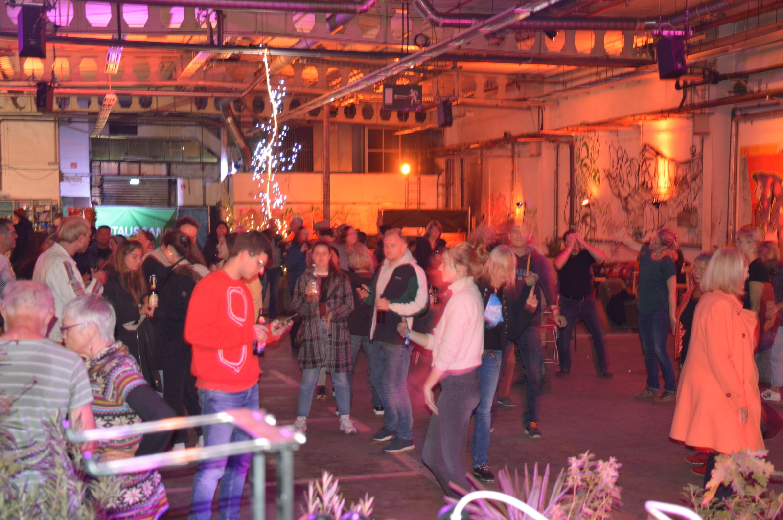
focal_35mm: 52
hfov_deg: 37.9
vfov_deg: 25.7
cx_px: 392
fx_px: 1141
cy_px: 260
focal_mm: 35
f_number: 4.5
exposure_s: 1/3
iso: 800
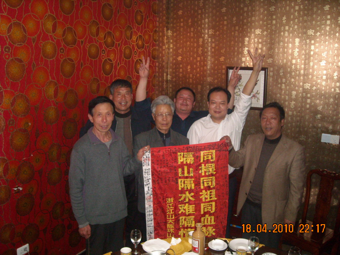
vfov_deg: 40.7
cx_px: 170
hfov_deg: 52.6
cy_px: 128
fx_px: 344
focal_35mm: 35
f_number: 2.8
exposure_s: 1/60
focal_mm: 5.7
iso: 400
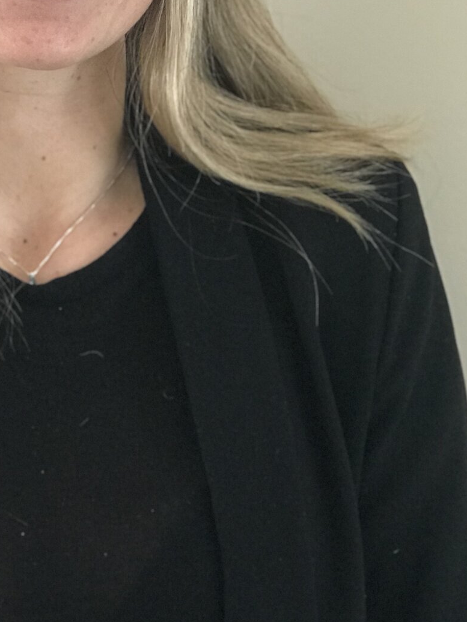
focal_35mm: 110
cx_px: 50
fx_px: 1979
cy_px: 38
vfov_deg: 17.6
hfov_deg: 13.3
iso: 250
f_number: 2.8
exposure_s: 1/50
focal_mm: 6.6
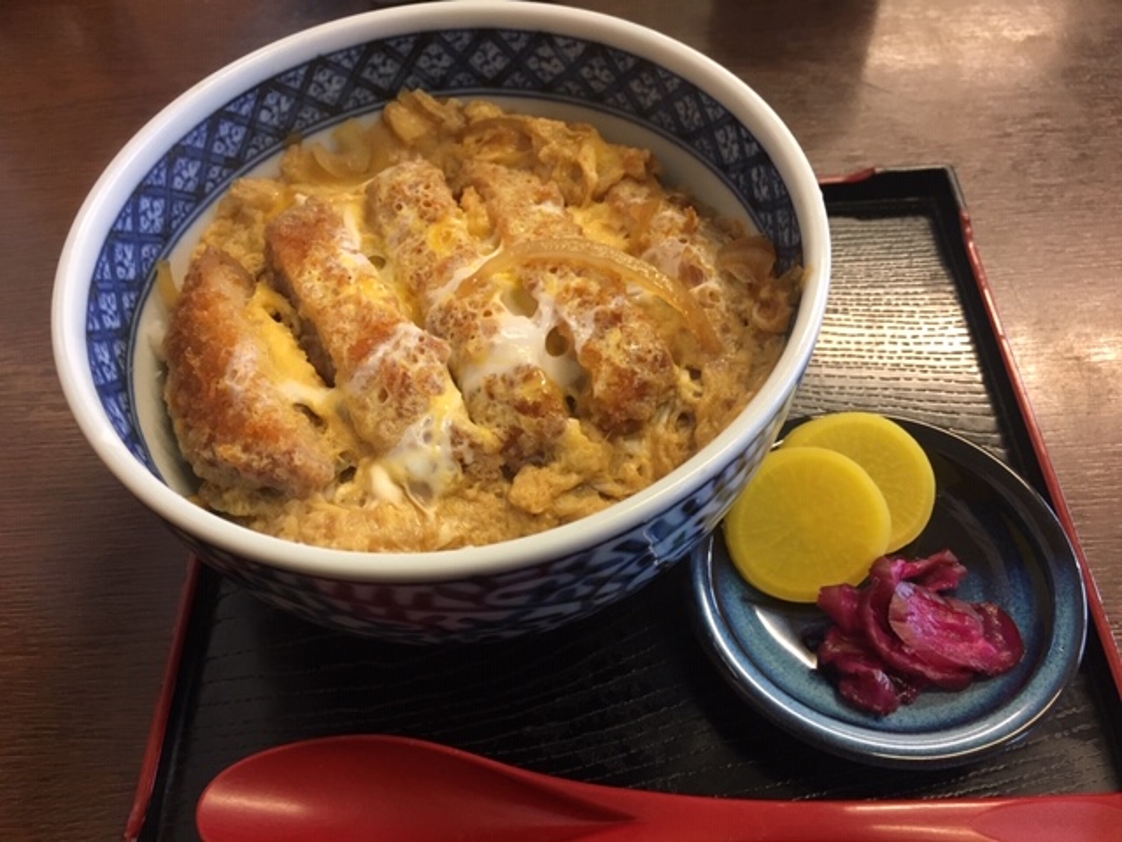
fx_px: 940
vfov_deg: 48.2
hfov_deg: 61.7
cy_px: 421
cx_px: 561
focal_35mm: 29
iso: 100
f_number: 2.2
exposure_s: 1/30
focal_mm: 4.15
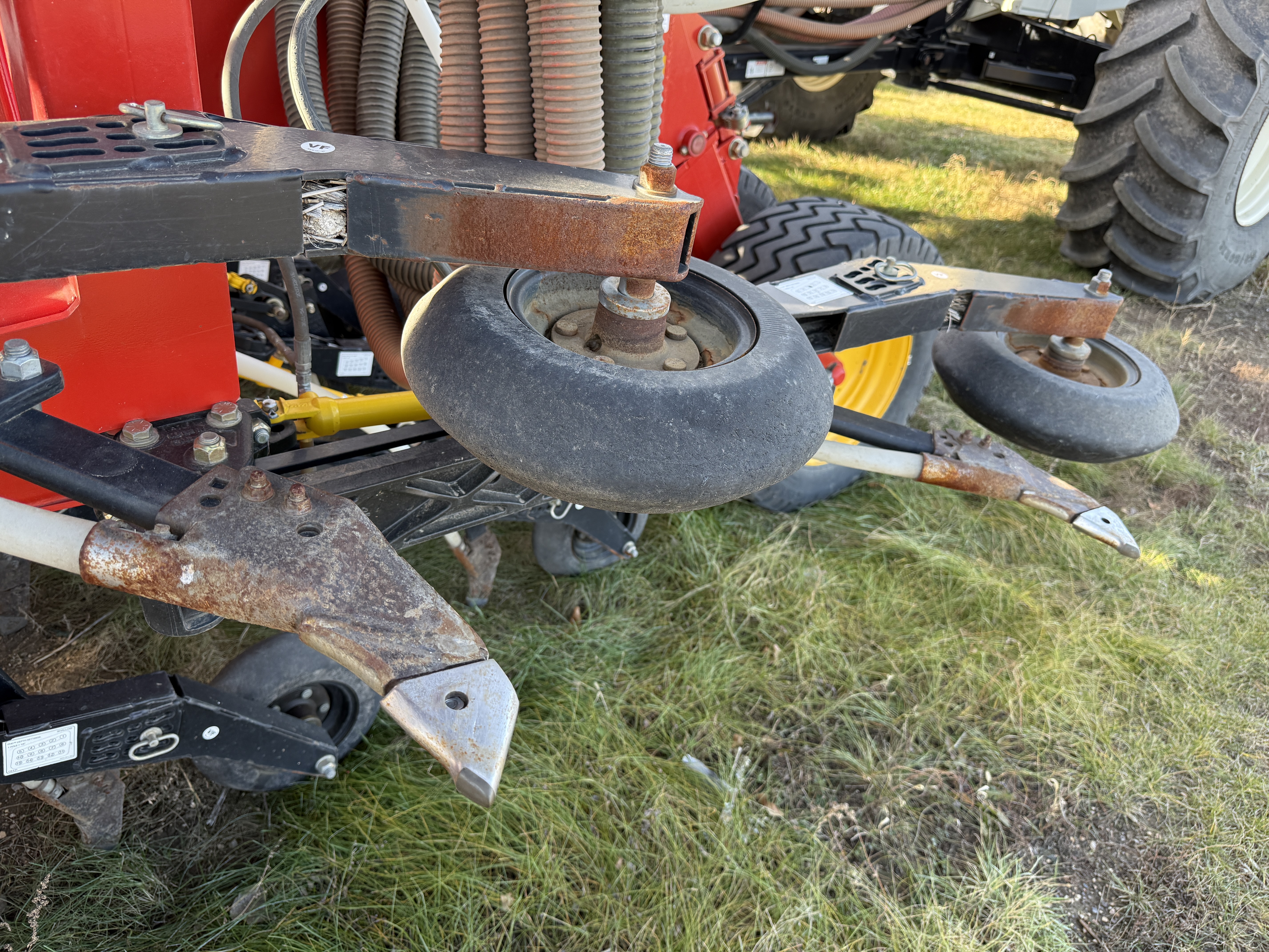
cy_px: 476
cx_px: 634
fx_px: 880
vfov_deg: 56.8
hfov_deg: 71.6
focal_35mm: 24
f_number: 1.78
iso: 100
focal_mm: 6.76
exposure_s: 1/241
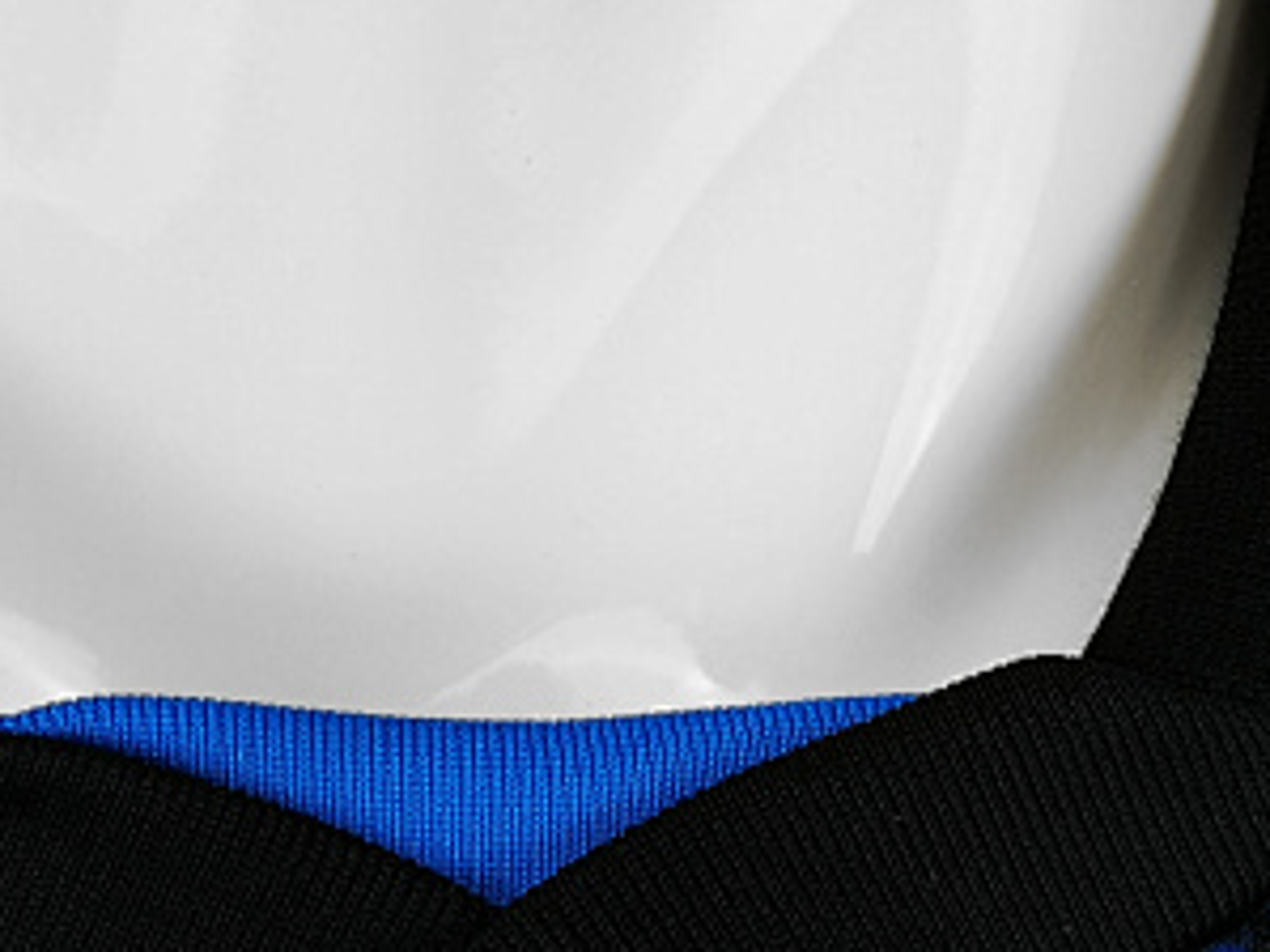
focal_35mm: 123
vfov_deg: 11.9
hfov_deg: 15.9
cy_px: -72
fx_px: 4511
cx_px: 272
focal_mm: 5.58
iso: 80
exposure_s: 1/60
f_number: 1.8
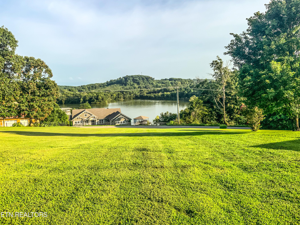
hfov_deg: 61.7
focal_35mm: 29
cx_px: 150
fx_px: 251
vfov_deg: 48.2
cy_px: 112
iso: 16
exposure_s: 1/1534
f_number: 1.8
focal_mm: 3
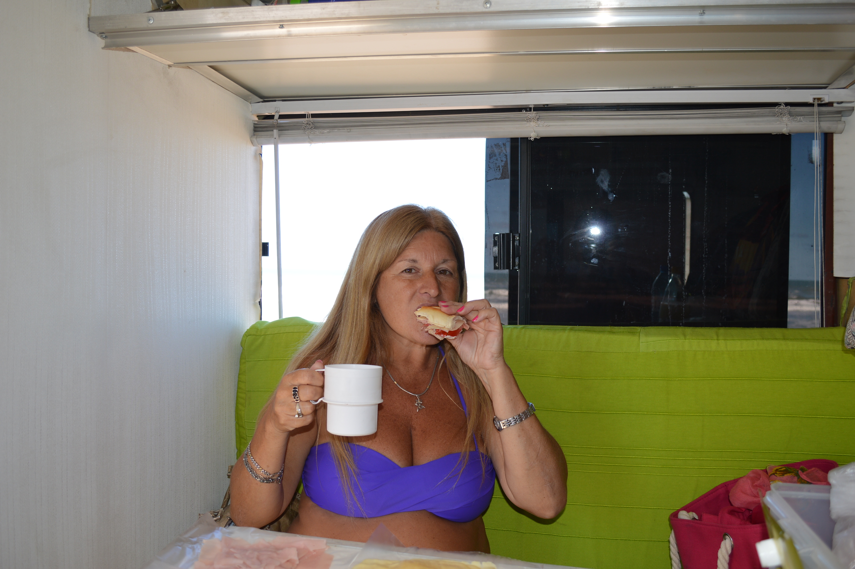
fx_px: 783
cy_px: 284
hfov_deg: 57.3
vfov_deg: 39.9
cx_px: 428
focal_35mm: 33
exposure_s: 1/125
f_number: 4
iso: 100
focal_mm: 22
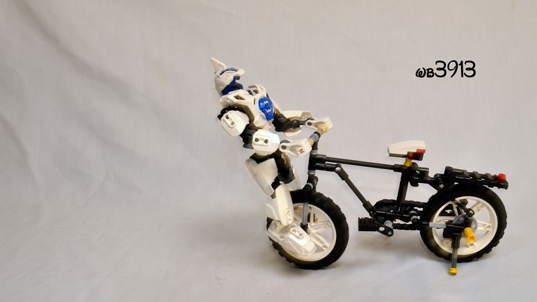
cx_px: 266
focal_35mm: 39
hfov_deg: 51.6
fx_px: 555
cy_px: 141
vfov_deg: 30.4
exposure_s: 1/100
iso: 200
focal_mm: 24
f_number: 6.3
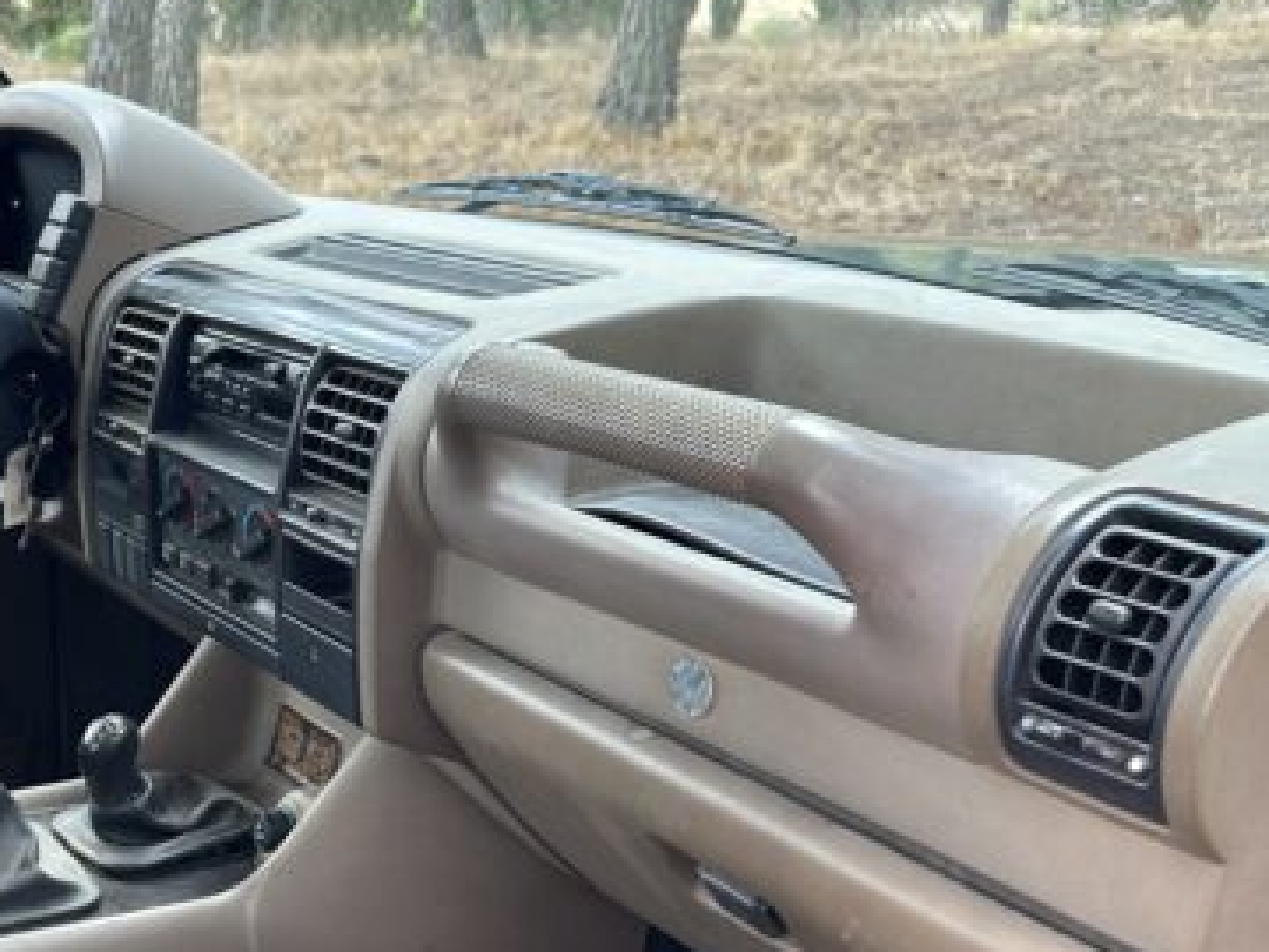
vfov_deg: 26.9
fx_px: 1943
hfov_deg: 32.7
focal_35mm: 53
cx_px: -49
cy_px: 774
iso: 100
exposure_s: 1/121
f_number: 1.78
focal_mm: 6.86
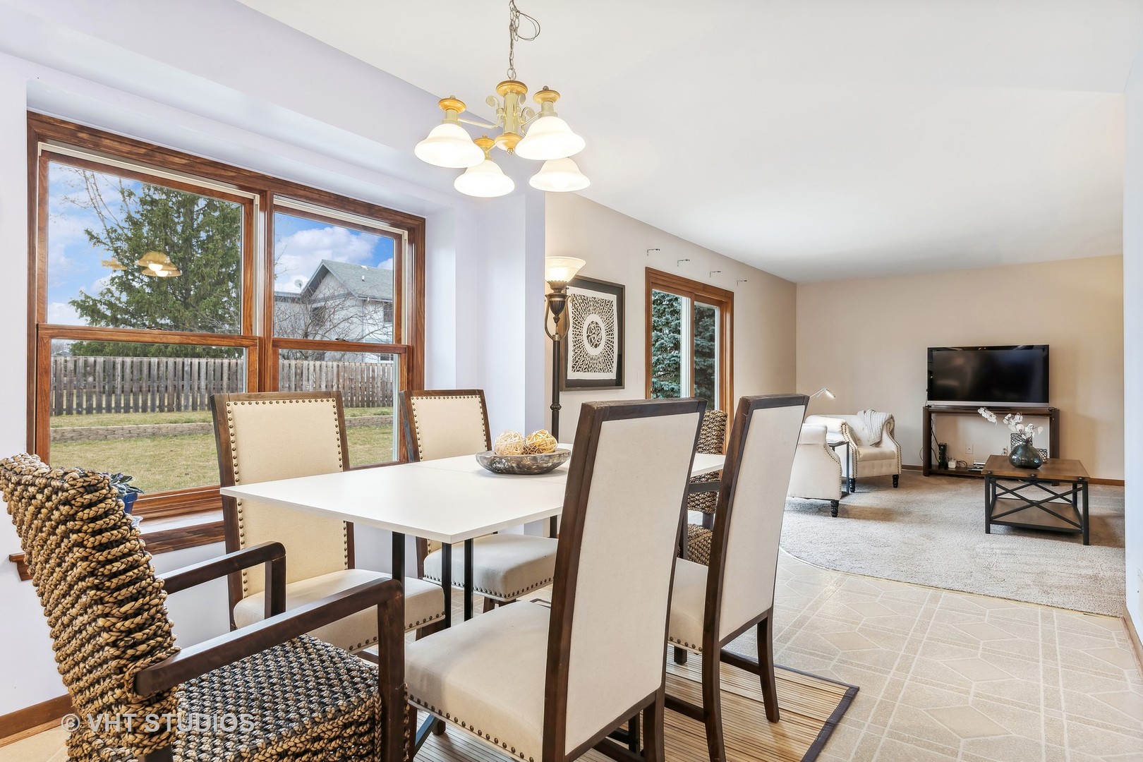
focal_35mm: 20
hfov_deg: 84.0
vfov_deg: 61.9
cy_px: 381
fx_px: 635
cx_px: 572
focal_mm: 20
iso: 200
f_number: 9.5
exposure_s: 1/15
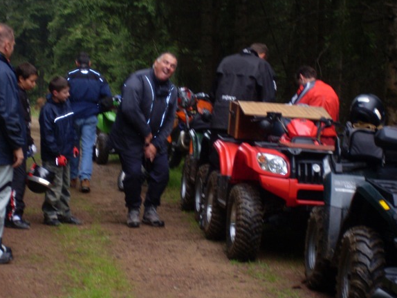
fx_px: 1457
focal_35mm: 127
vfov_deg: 11.7
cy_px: 136
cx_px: 190
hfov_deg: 15.5
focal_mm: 18.9
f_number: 5.6
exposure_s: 1/90
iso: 120
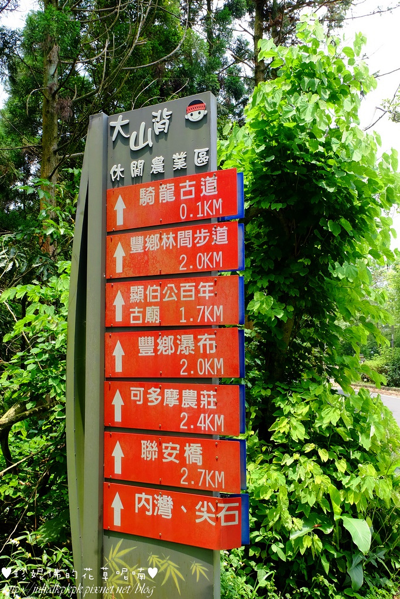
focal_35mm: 30
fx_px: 500
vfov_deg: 61.9
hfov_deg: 43.6
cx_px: 200
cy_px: 300
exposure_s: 1/150
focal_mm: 20.1
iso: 400
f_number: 8
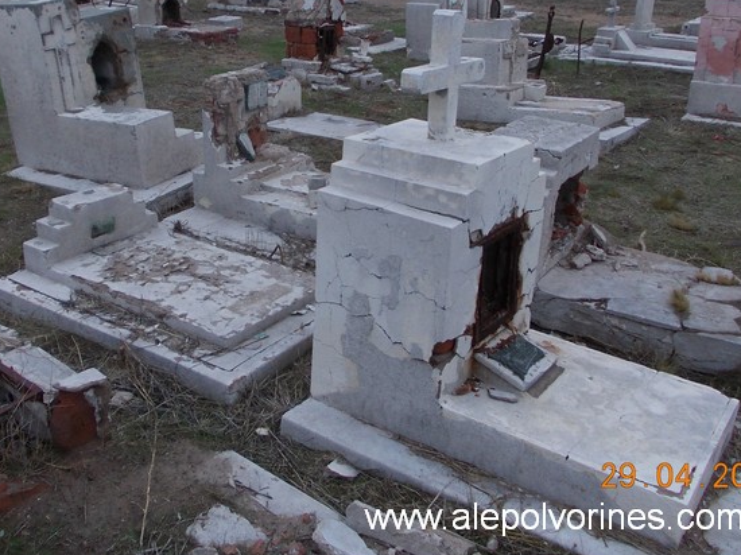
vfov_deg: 36.4
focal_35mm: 39
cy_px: 181
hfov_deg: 47.8
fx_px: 834
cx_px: 322
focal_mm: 4
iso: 80
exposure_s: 1/40
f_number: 2.7
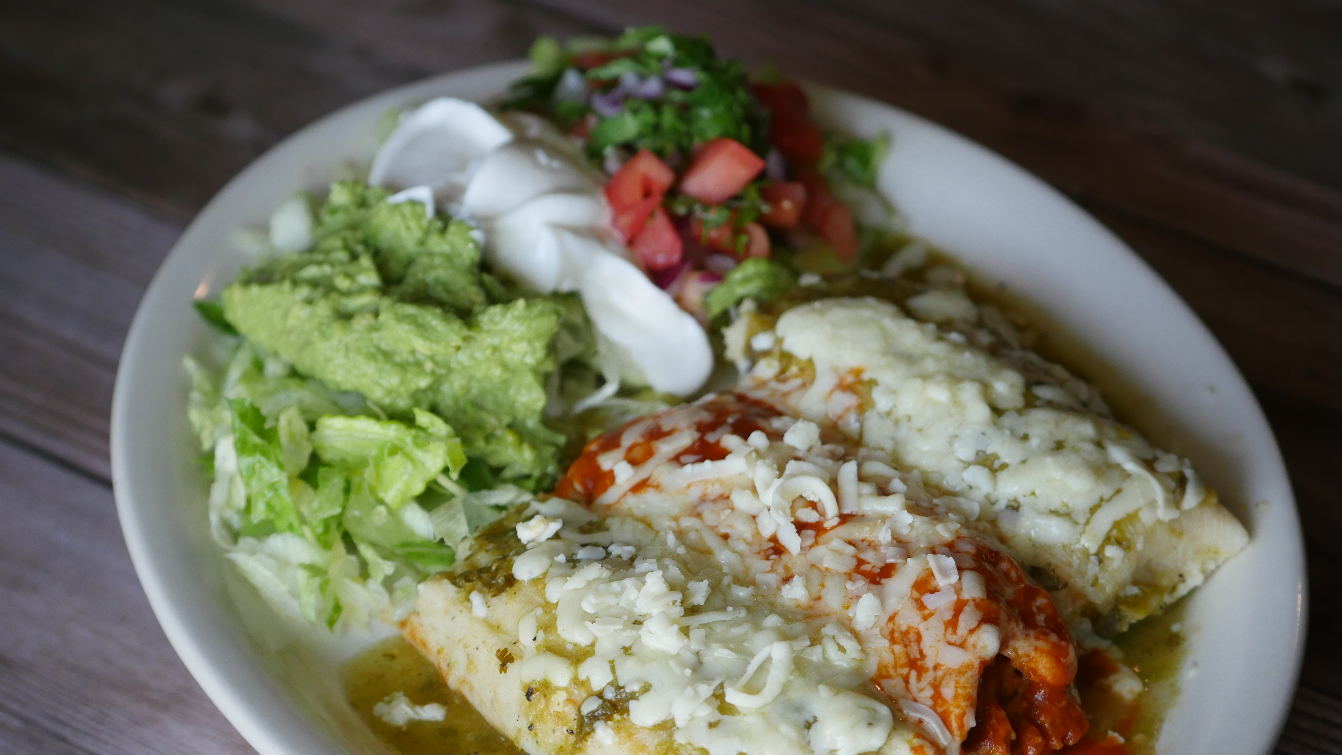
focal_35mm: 129
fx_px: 4590
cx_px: 672
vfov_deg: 9.4
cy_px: 497
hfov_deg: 16.6
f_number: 2.8
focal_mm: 59
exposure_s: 1/250
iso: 640
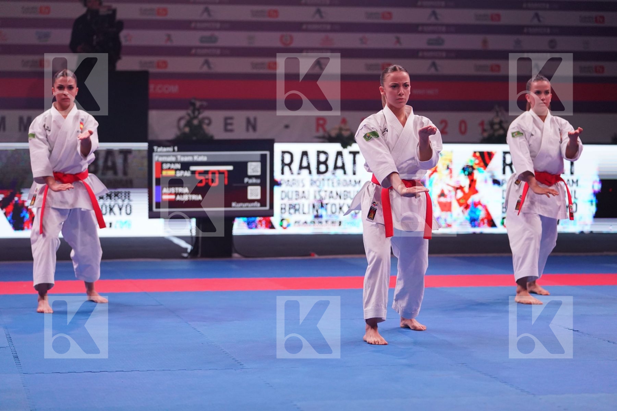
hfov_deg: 20.8
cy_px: 206
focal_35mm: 98
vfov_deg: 14.0
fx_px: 1679
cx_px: 308
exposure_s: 1/1000
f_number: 2.8
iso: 3200
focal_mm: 98
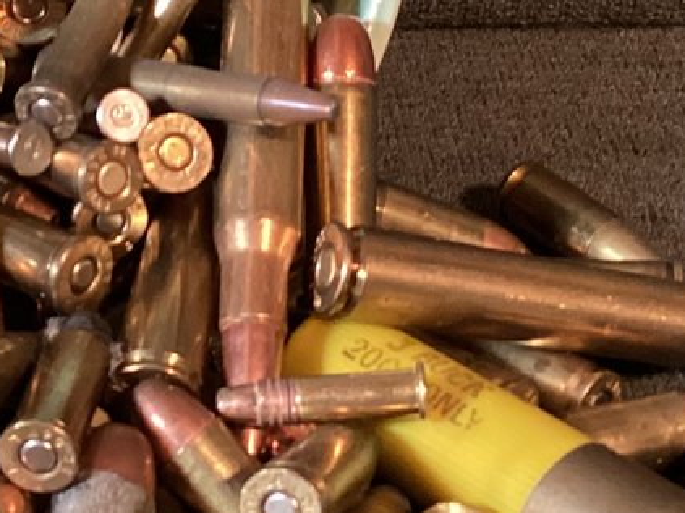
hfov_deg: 17.6
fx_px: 2196
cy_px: 180
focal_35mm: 111
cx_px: 121
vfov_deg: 13.3
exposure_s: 1/40
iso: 320
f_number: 2.4
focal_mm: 3.3
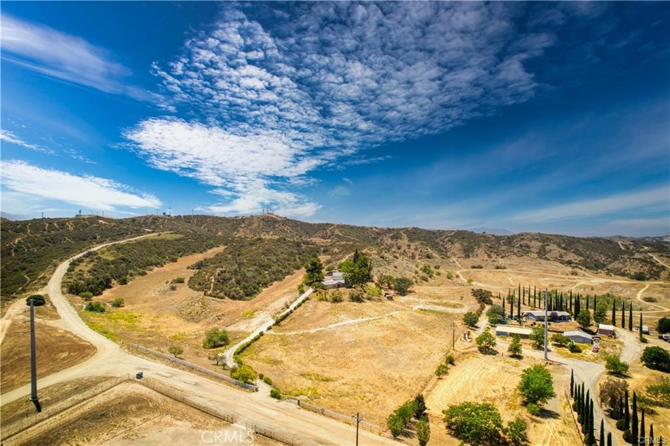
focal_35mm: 22
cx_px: 335
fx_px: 409
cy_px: 223
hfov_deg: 78.6
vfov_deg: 57.1
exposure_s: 1/40
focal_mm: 8.38
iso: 100
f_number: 2.8
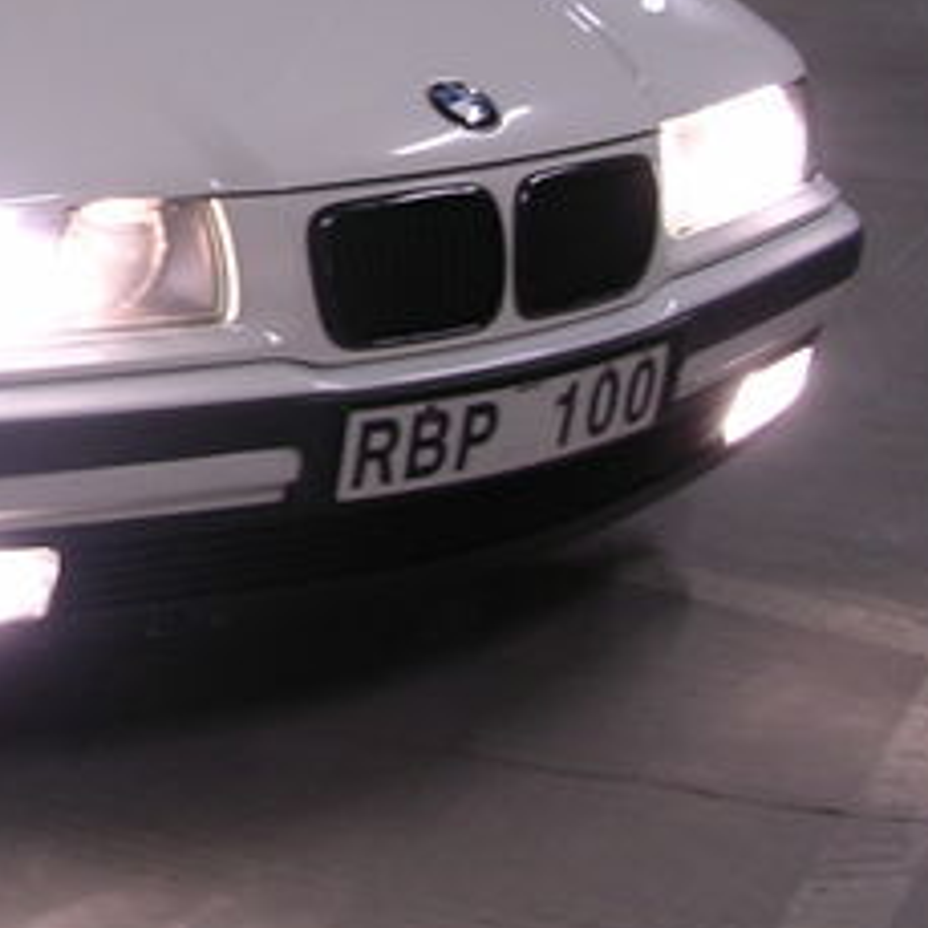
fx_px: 2851
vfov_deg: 18.3
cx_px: -178
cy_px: 211
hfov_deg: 17.6
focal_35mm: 94
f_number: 2.8
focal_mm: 5.8
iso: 100
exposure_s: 1/8.4
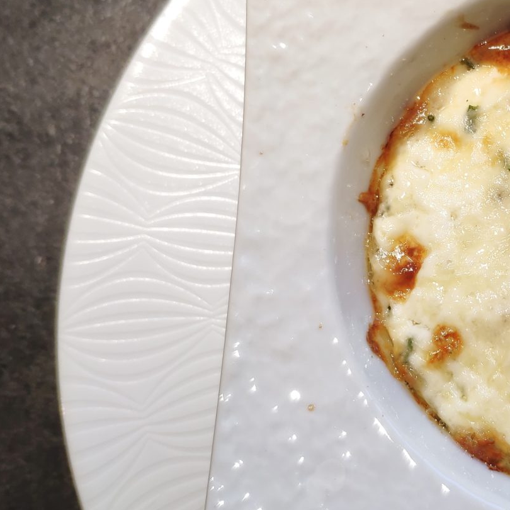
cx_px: 511
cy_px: 210
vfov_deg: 38.2
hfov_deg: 34.8
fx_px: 733
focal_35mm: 44
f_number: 1.8
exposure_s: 1/100
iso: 217
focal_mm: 4.22
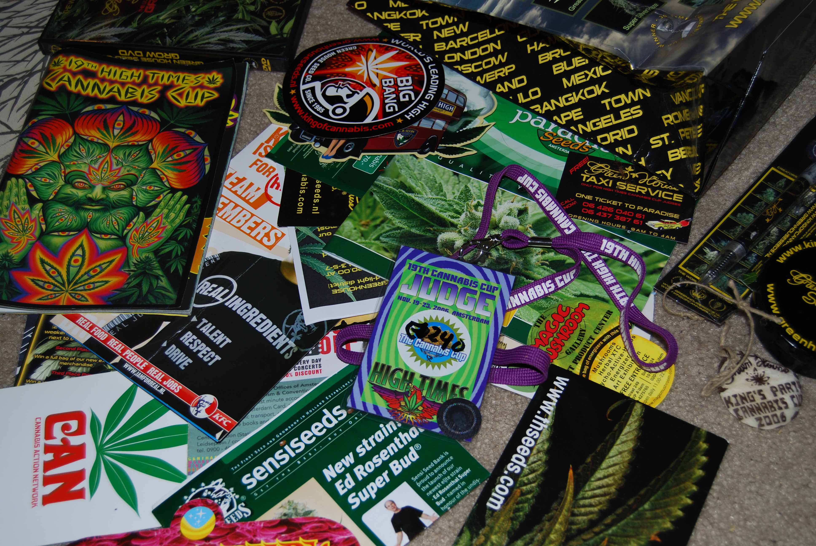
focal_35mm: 45
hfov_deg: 43.6
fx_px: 1021
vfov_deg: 29.9
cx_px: 408
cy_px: 273
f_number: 4.2
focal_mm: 30
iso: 100
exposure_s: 1/125
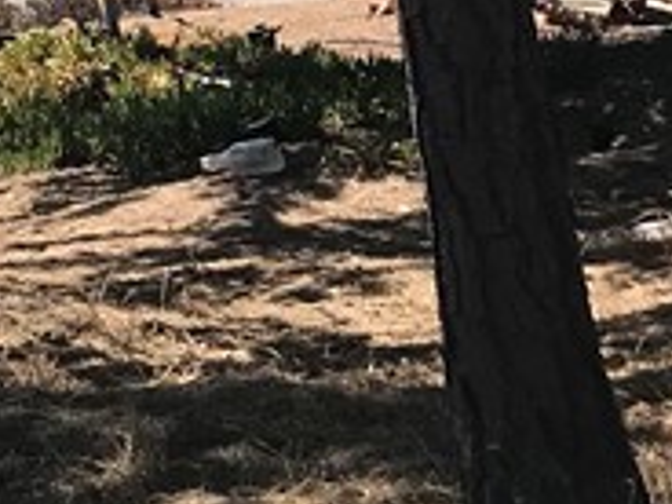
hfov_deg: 11.3
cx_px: -712
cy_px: -544
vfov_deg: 8.9
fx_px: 3028
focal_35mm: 156
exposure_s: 1/1546
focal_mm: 3.99
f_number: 1.8
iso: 20
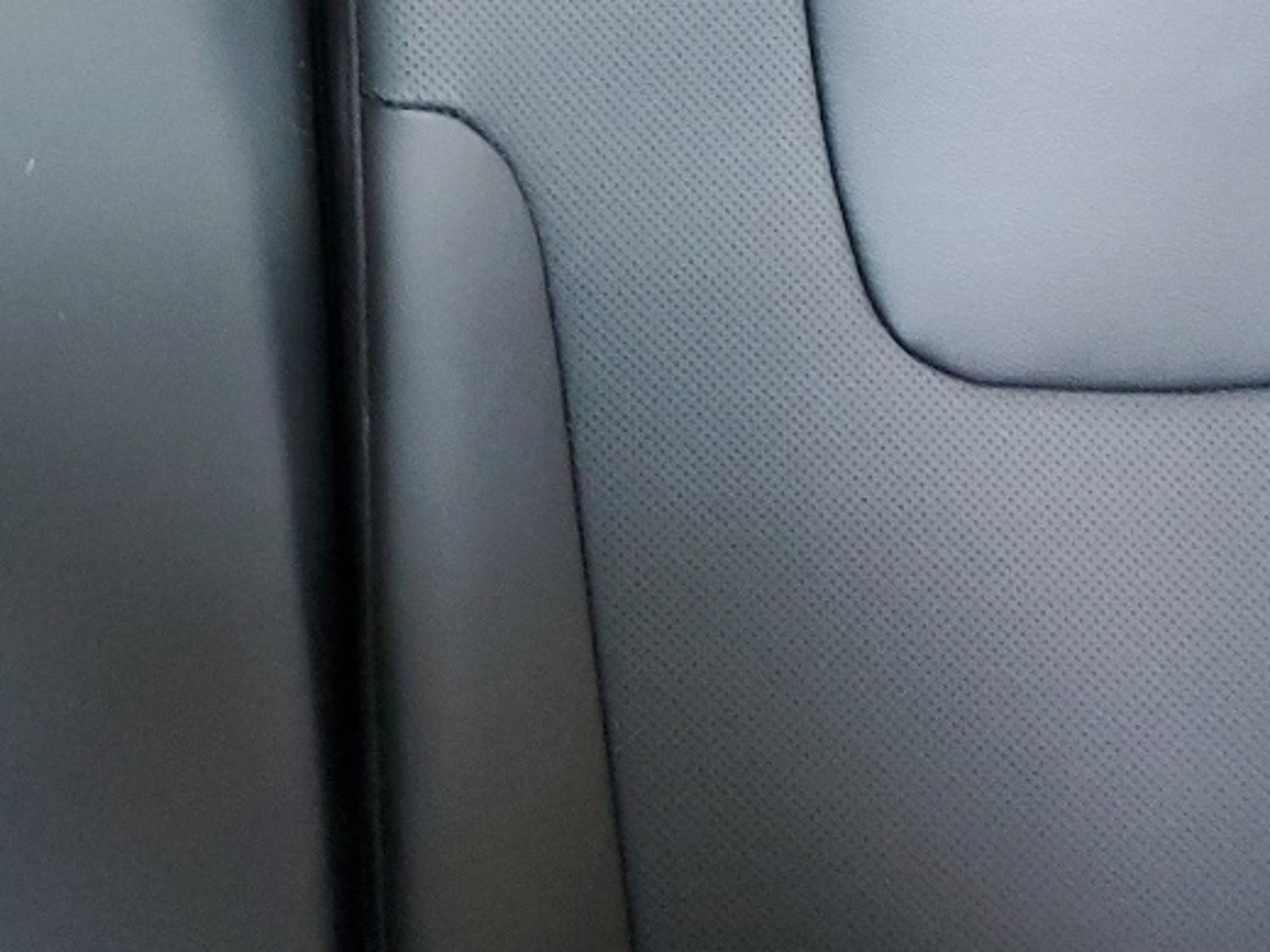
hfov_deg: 22.7
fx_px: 2935
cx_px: -200
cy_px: -207
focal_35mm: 80
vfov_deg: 17.5
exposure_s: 1/17
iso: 283
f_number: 1.5
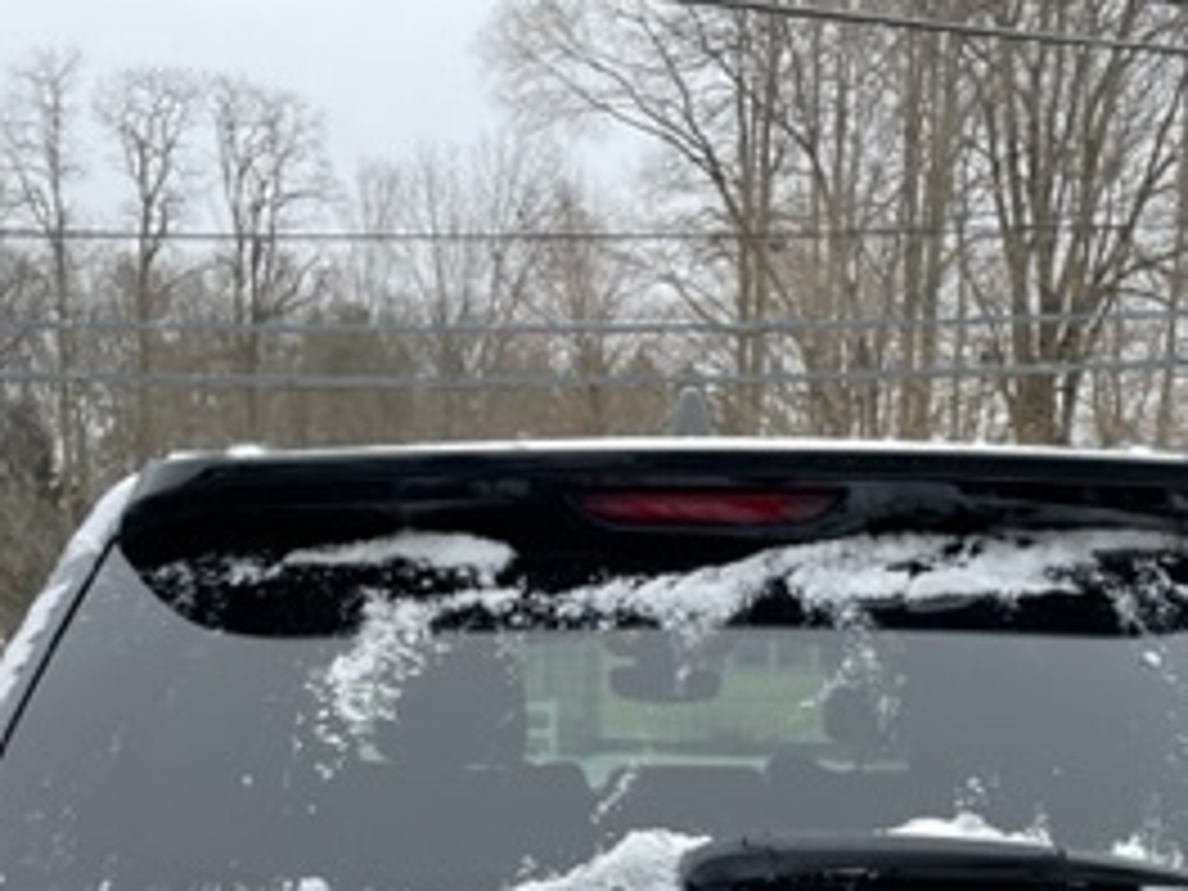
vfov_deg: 22.1
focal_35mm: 63
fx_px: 2162
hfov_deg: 30.7
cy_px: 968
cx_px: 657
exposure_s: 1/473
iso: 32
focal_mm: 4.2
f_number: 1.6
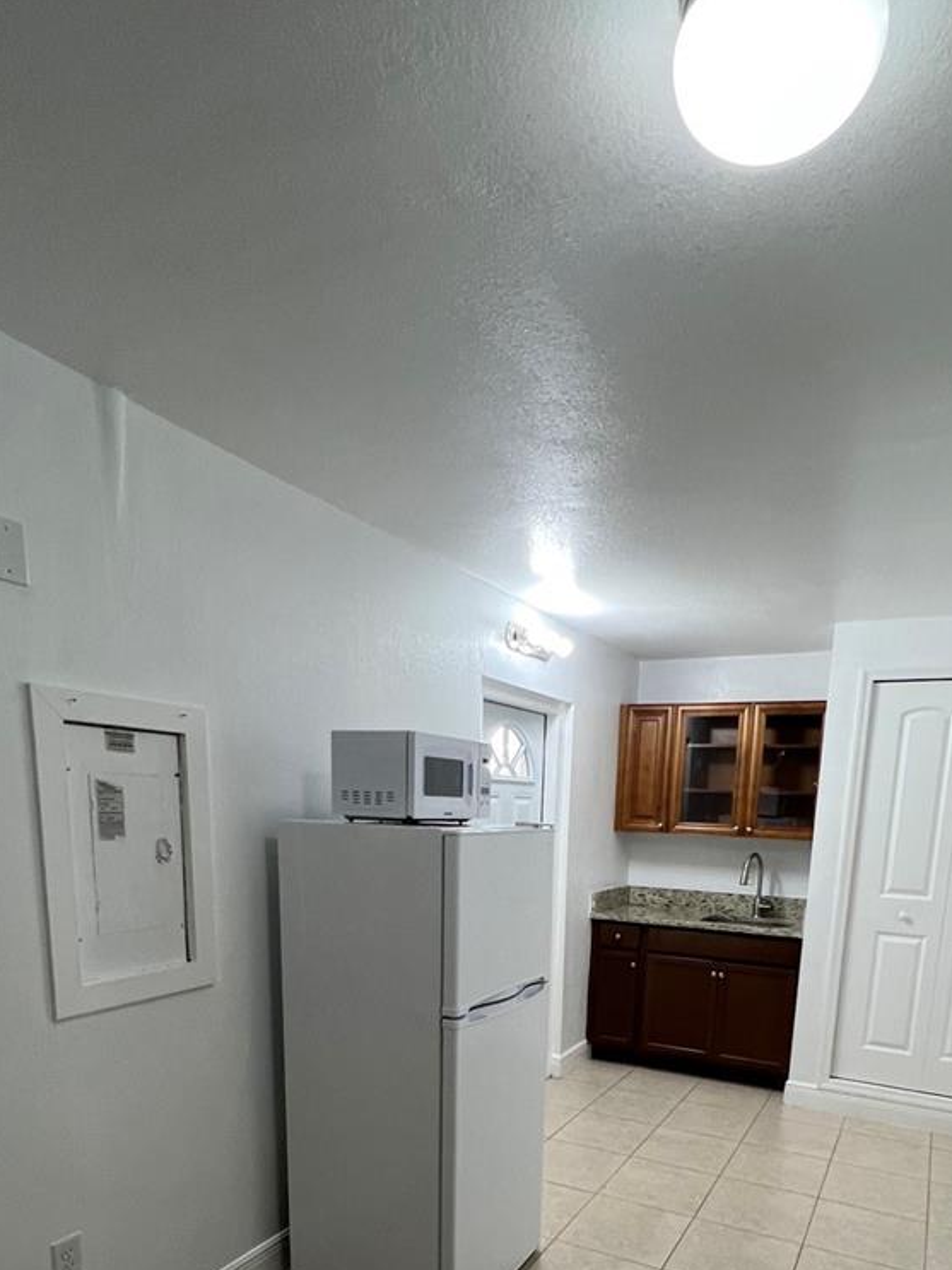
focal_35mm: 21
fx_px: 770
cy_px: 962
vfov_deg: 73.1
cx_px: 542
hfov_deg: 63.2
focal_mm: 1.57
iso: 160
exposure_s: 1/120
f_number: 1.8
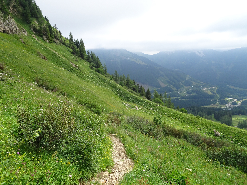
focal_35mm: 24
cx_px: 124
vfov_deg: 56.8
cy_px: 92
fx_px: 171
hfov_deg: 71.6
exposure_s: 1/500
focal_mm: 4.1
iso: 80
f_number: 3.5
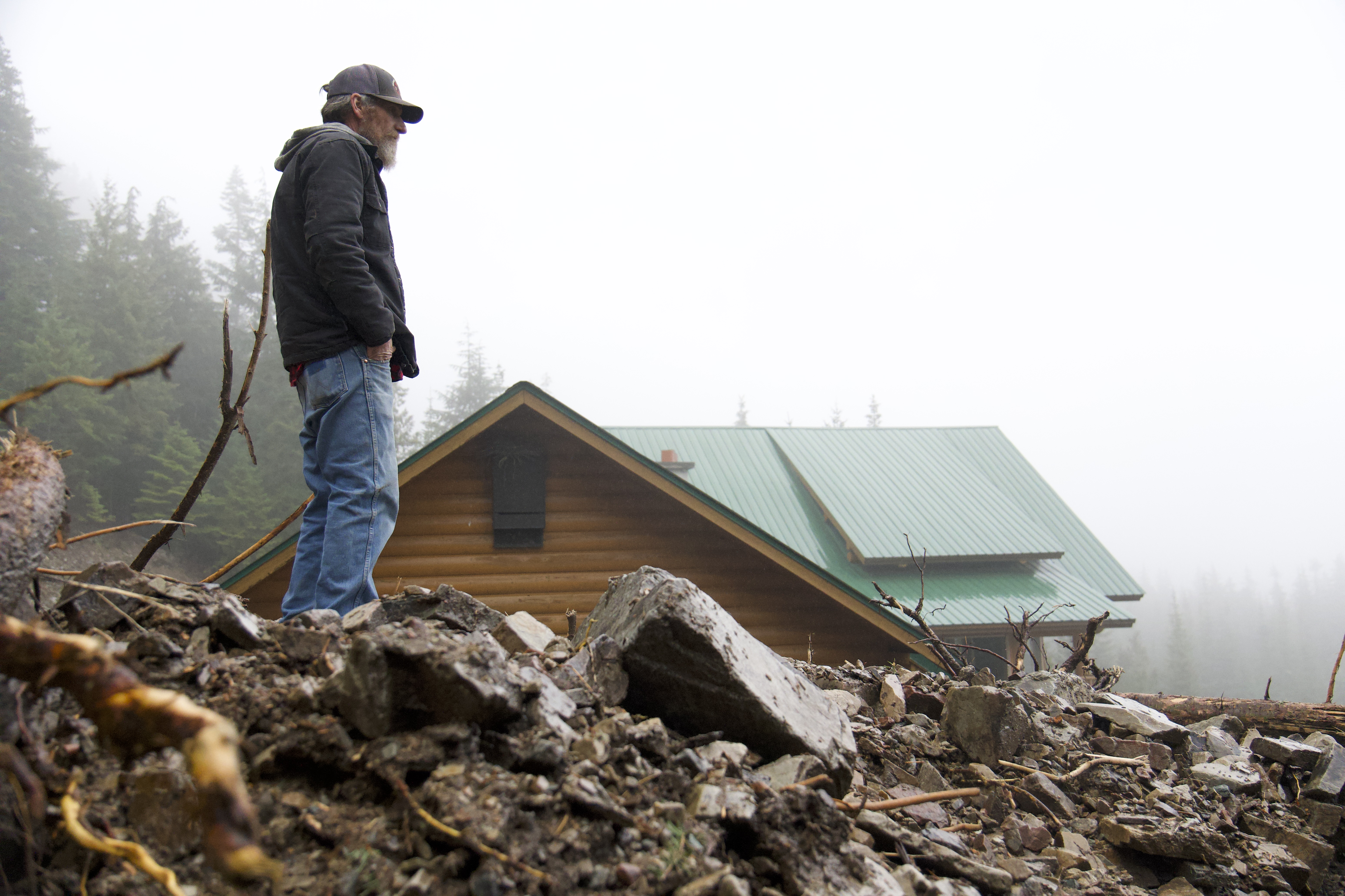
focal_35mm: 38
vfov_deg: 35.5
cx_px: 672
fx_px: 1401
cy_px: 448
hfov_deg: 51.3
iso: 2000
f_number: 2.8
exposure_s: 1/500
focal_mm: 25
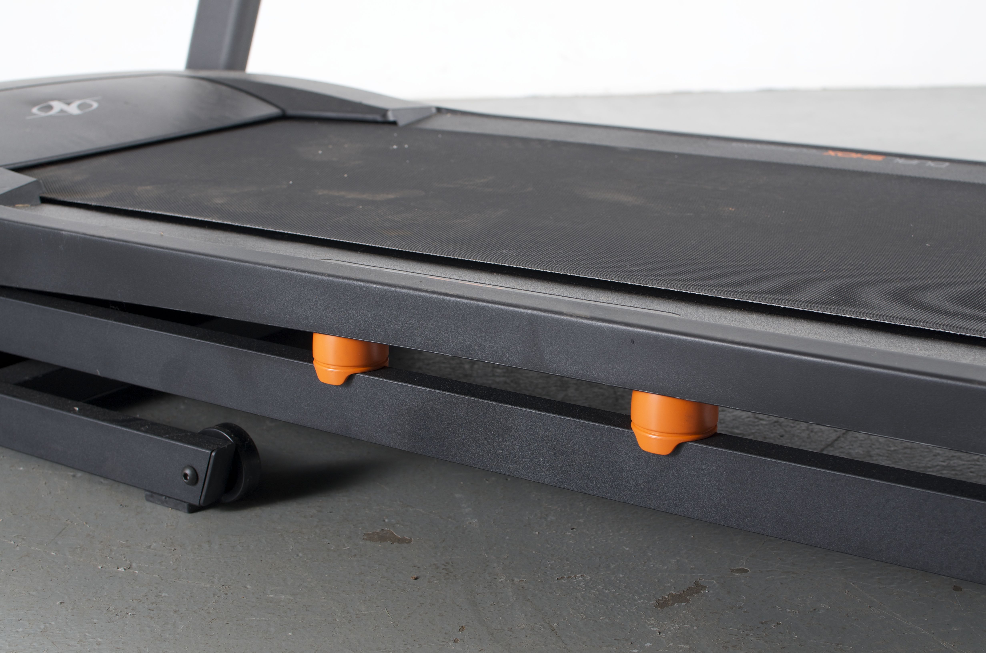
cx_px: 493
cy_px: 326
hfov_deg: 37.9
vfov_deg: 25.6
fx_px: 1435
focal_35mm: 52
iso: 100
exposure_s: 1/100
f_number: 5.6
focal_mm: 35
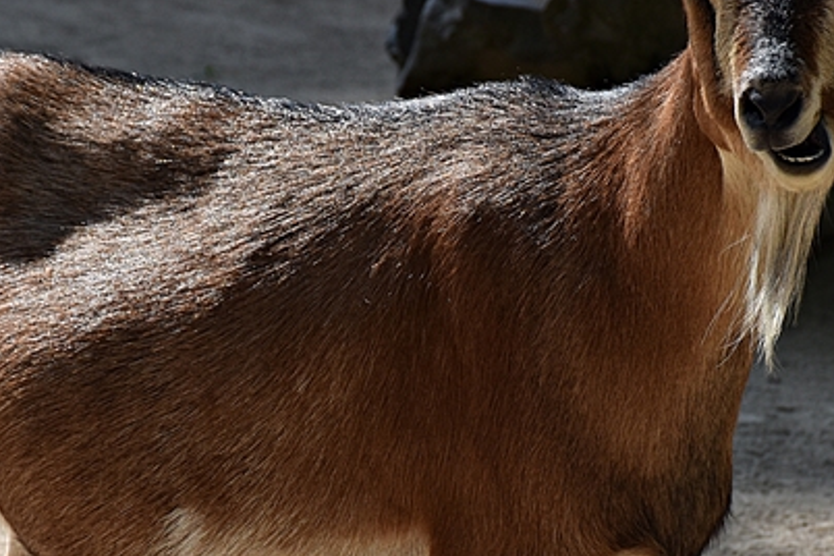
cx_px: 479
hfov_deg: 5.1
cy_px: 401
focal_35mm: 401
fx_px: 9295
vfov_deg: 3.4
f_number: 7.1
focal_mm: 105
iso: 200
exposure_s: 1/800
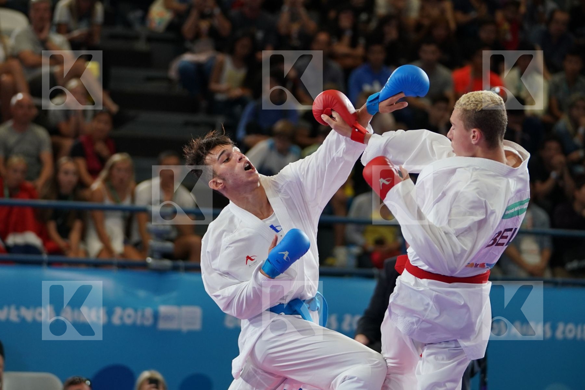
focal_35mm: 195
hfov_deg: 10.5
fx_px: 3169
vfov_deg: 7.0
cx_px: 292
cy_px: 195
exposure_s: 1/1000
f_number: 2.8
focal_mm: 130
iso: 1250
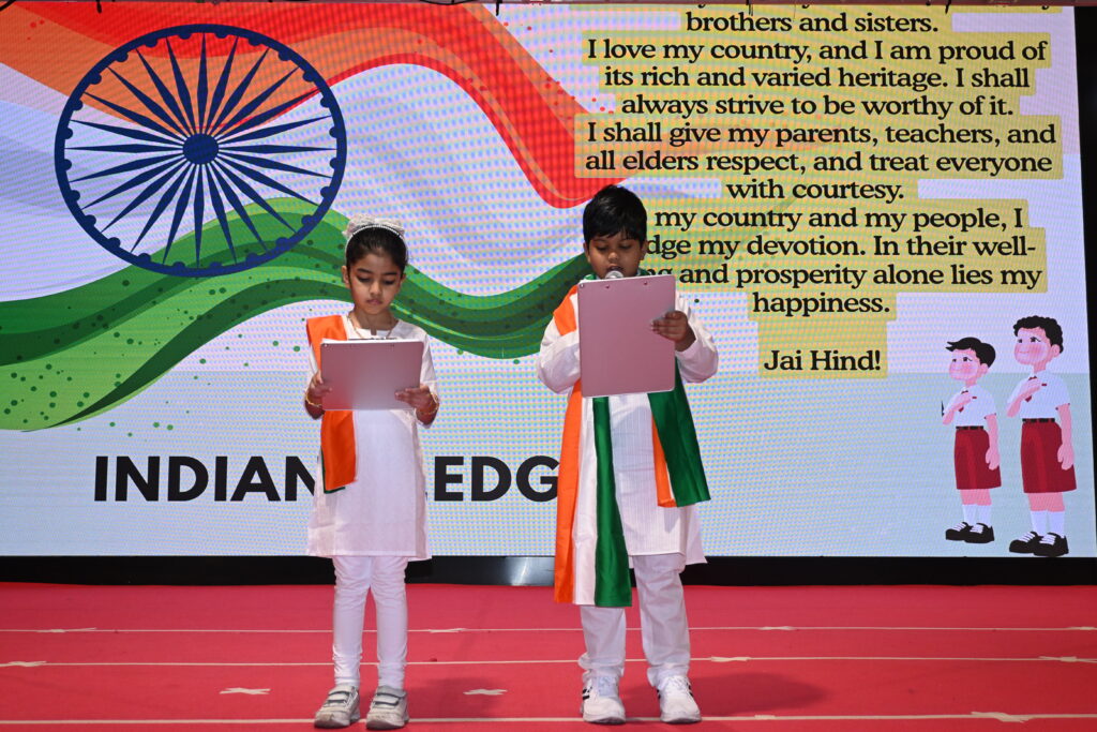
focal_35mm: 42
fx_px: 1280
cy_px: 366
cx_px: 548
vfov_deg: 31.9
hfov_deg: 46.4
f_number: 5
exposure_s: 1/125
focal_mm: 28
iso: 1000
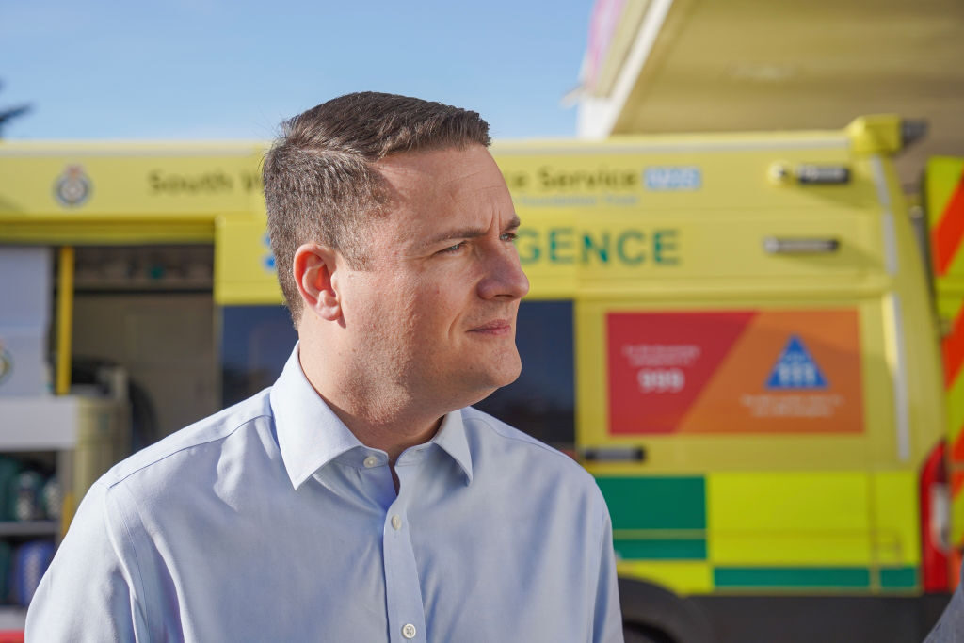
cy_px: 322
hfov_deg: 28.8
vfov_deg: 19.5
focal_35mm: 70
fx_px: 1875
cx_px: 482
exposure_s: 1/1250
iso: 320
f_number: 5.6
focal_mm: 70
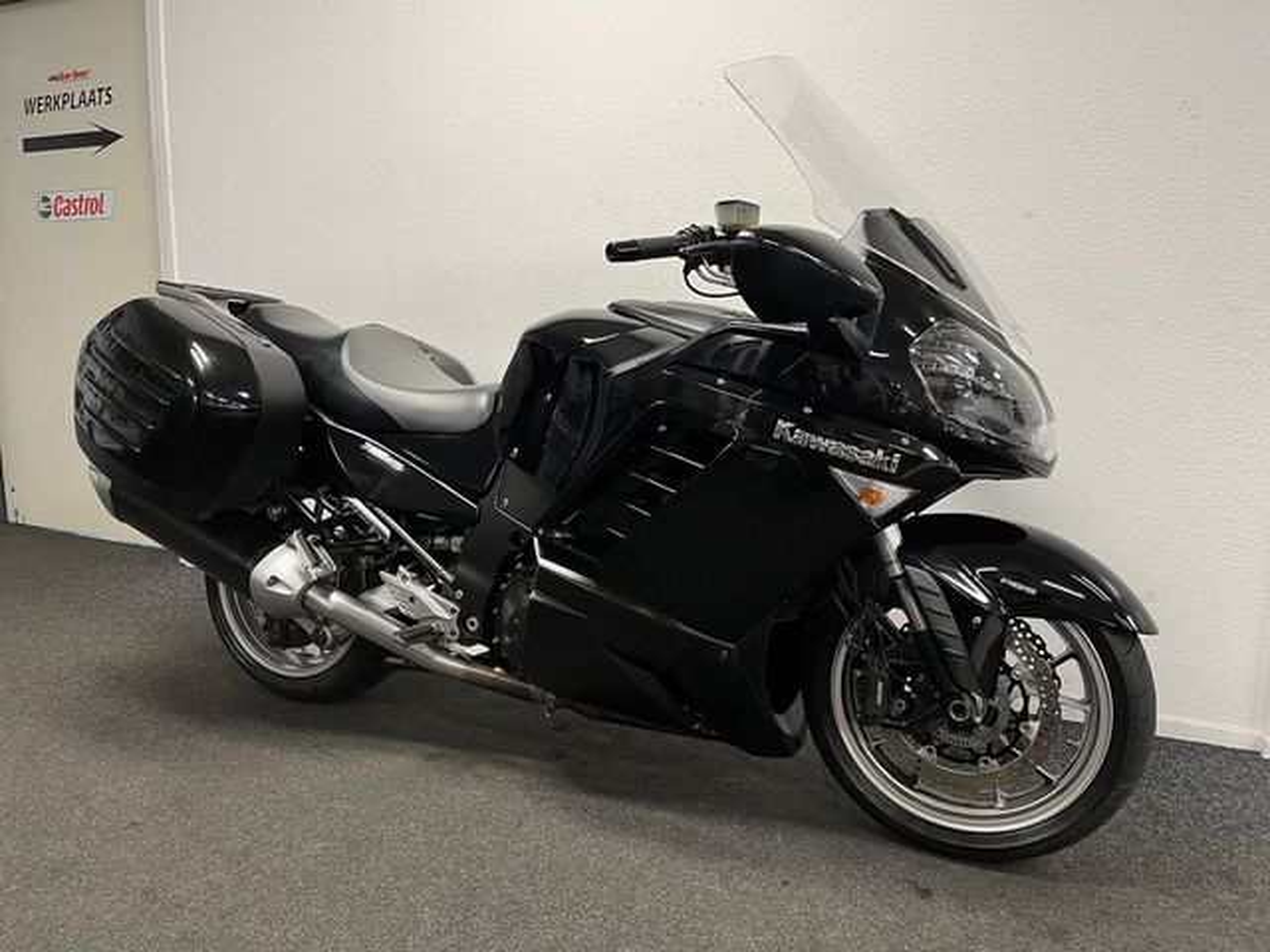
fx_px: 954
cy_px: 476
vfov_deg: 53.1
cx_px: 635
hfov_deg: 67.3
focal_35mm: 26
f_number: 1.6
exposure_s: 1/50
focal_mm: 5.1
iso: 100
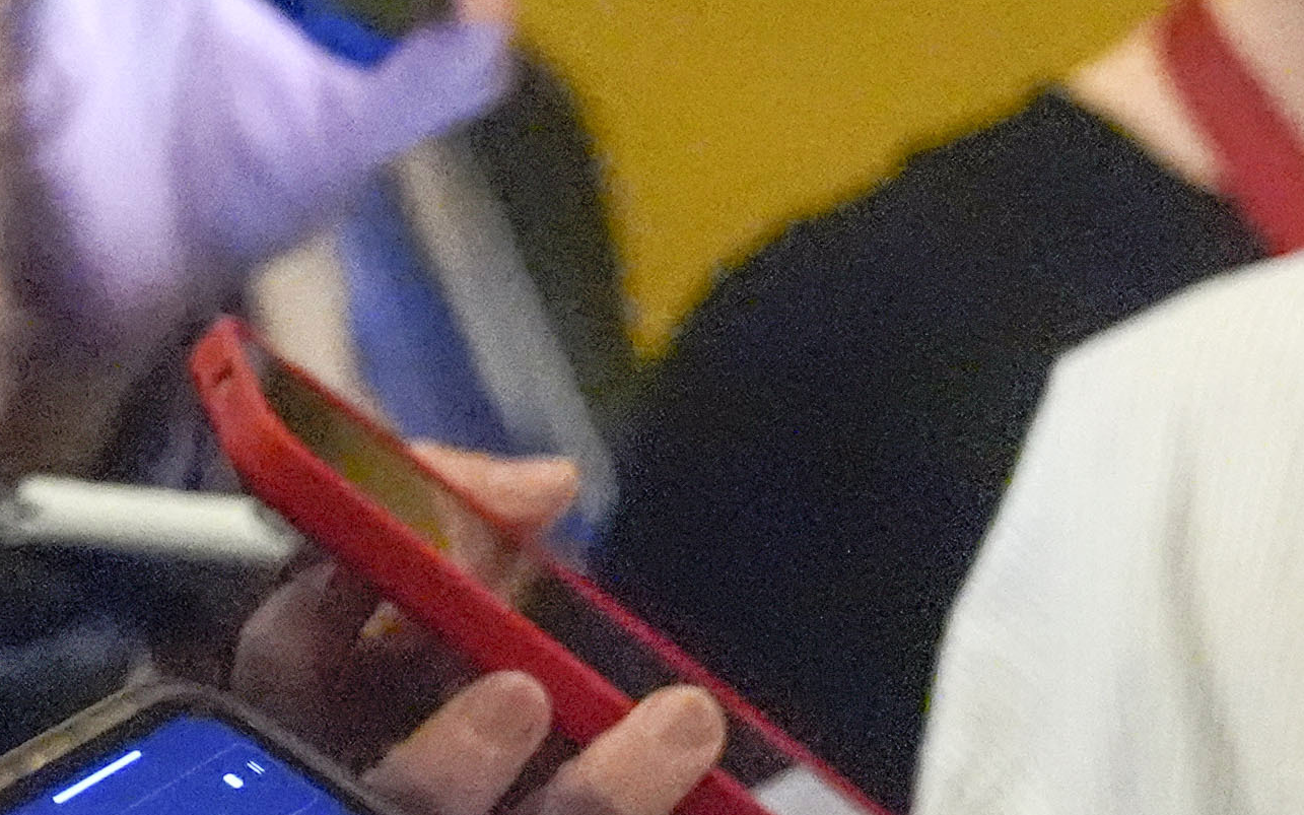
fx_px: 4904
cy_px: 26
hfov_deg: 14.1
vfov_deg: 9.4
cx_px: -676
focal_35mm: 138
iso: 12800
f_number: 2.8
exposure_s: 1/320
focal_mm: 29
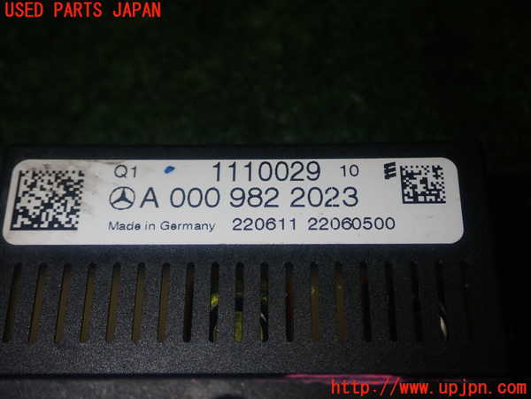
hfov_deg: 38.2
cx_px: 266
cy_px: 200
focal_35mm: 50
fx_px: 767
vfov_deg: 29.1
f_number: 9
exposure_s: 1/50
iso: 200
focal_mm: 9.01
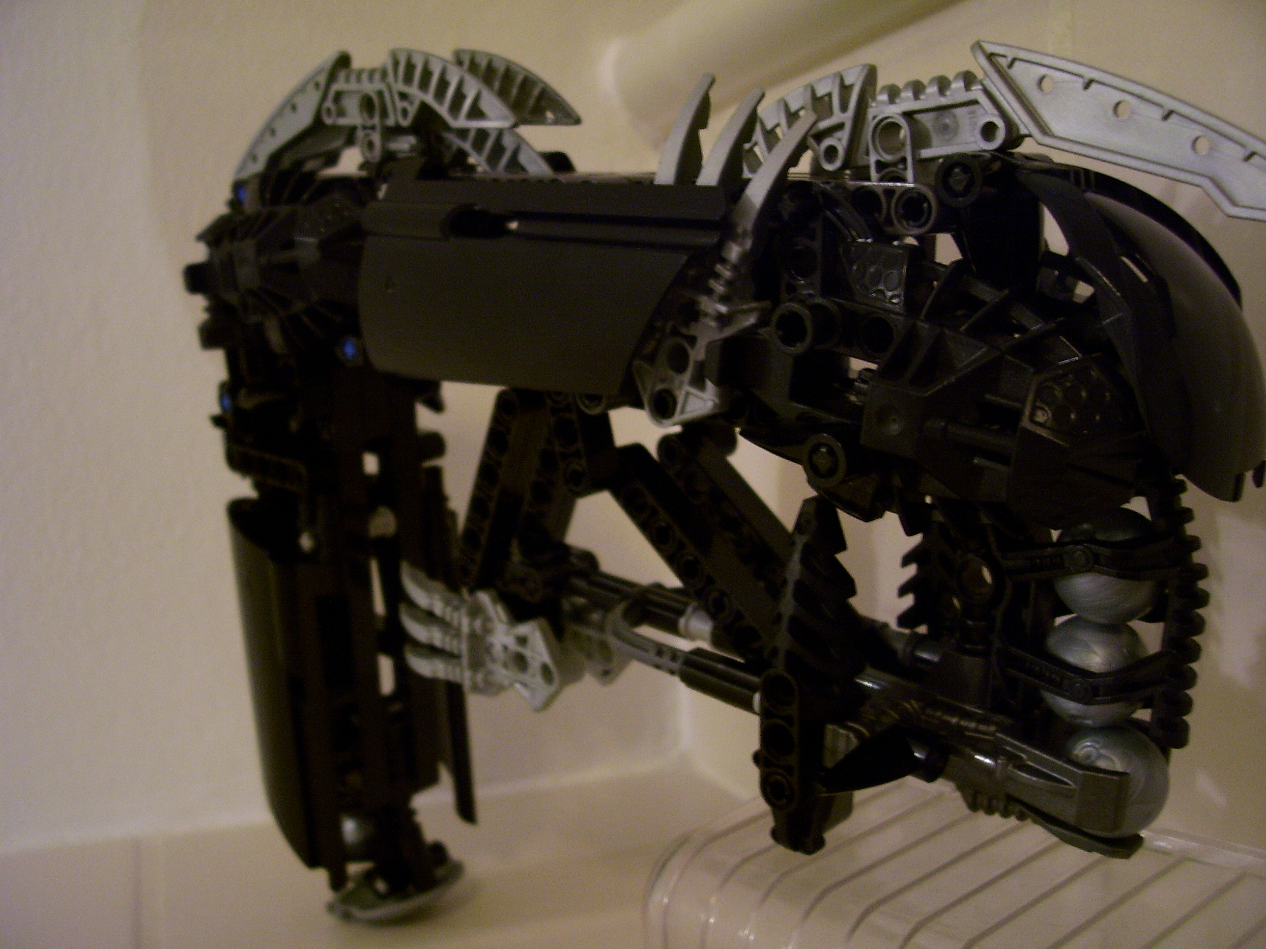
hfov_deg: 54.0
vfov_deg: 41.8
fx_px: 1243
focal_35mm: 34
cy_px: 474
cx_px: 633
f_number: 2.7
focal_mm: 5.6
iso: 160
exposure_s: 1/8
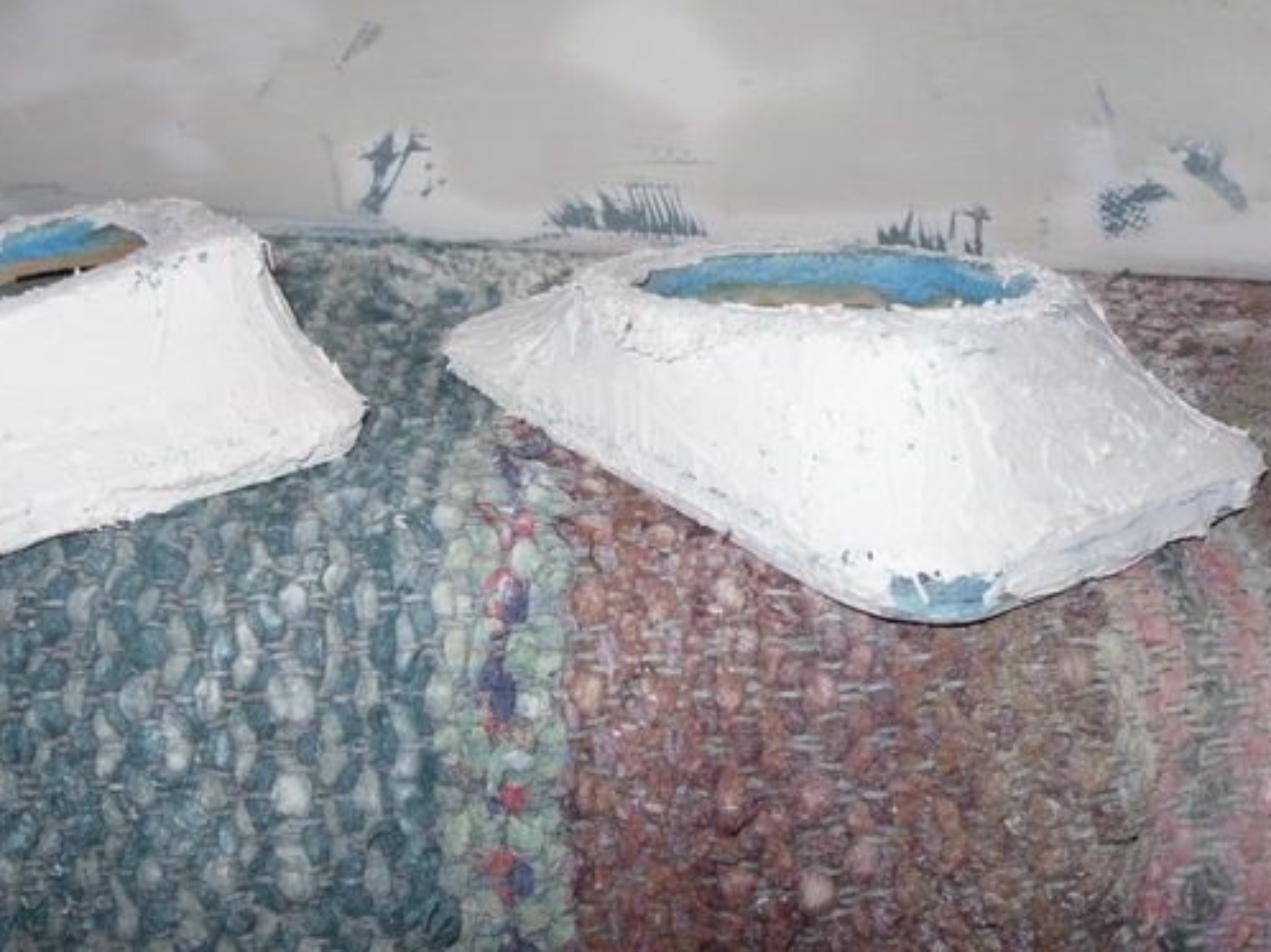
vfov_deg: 32.1
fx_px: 1651
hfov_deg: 41.9
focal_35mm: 45
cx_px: 513
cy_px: 447
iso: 80
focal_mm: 6.3
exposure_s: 1/45
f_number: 3.5
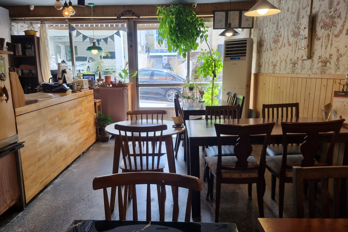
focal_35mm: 28
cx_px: 168
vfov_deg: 46.4
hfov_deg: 65.5
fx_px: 271
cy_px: 122
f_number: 1.8
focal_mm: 5.4
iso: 50
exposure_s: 1/120
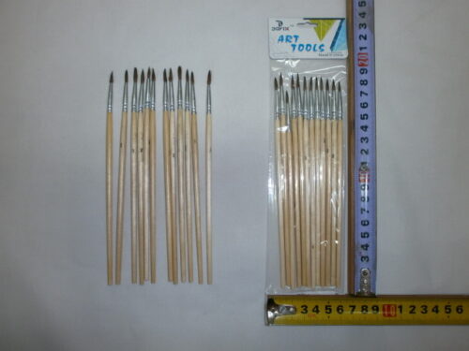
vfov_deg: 51.4
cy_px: 176
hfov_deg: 65.3
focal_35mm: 27
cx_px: 234
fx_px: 366
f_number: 2.9
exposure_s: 1/30
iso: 125
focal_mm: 4.8
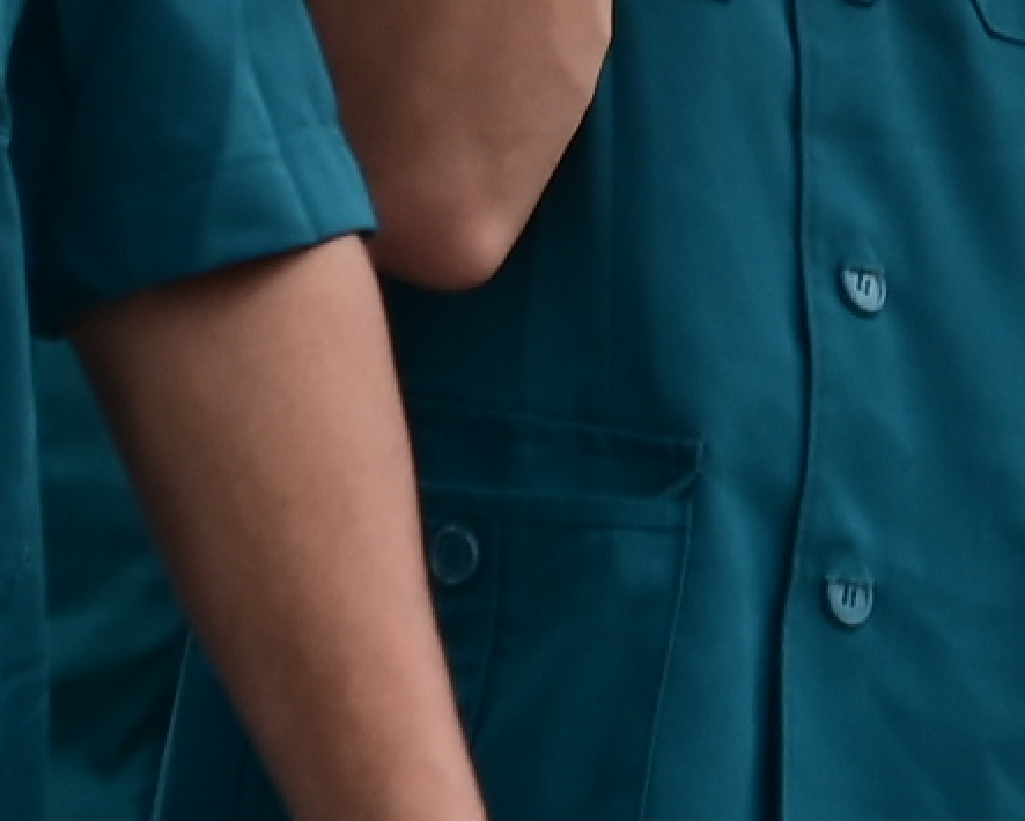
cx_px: 1967
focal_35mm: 979
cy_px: -641
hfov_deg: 2.0
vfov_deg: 1.6
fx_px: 29719
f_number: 5.6
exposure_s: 1/200
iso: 160
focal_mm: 105
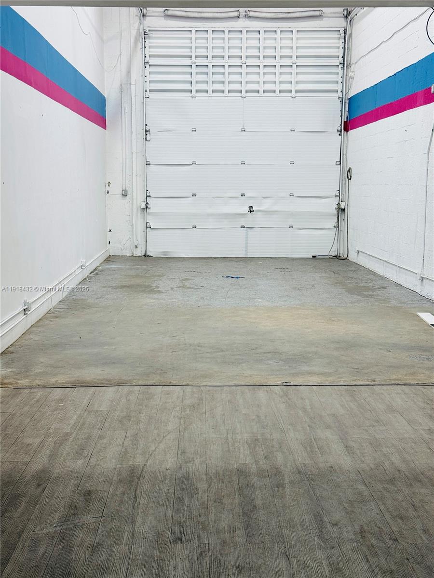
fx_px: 802
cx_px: 217
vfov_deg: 39.7
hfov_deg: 30.3
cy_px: 289
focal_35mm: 48
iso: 64
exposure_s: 1/509
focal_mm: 6.76
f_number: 1.78
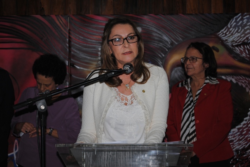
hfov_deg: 24.6
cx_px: 125
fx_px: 573
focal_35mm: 82
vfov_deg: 16.6
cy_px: 84
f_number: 5.6
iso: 200
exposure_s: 1/60
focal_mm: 55
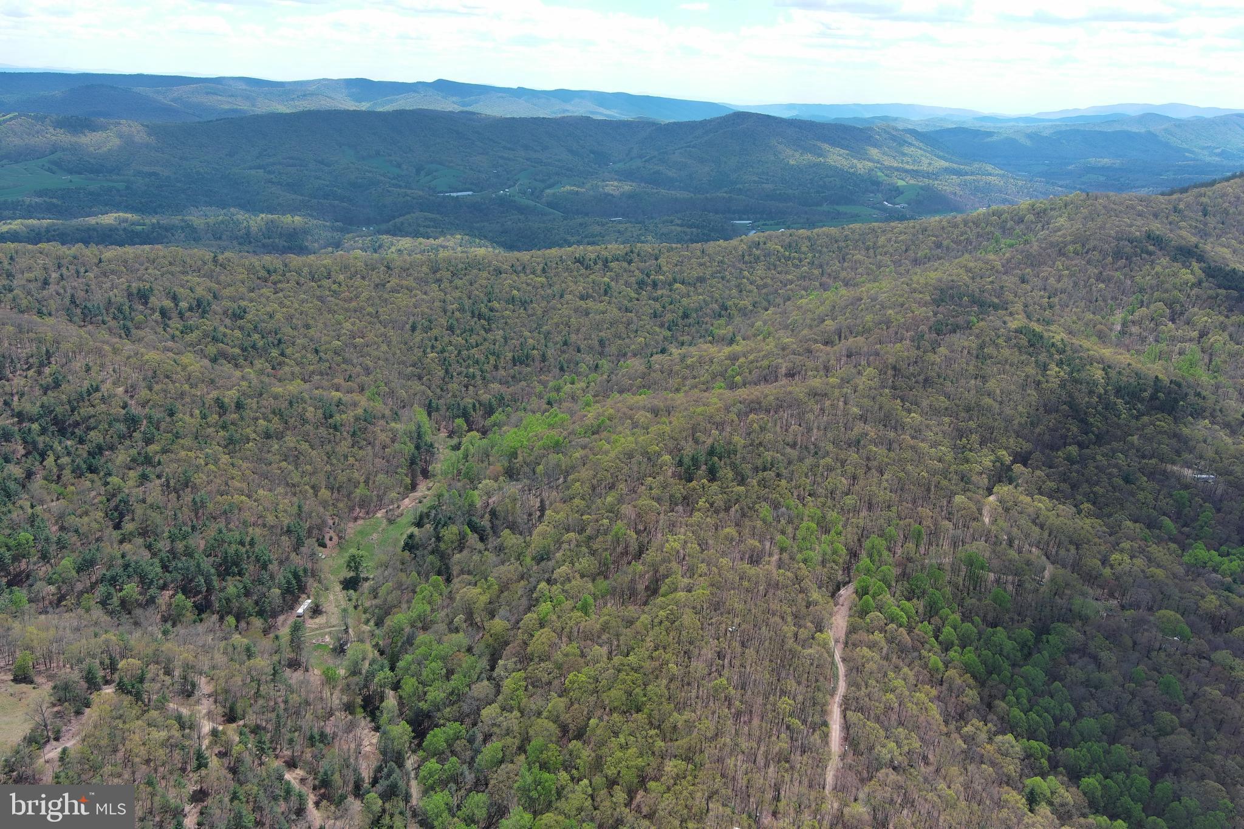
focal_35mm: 29
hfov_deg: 63.7
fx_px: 1002
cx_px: 622
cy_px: 414
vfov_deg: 45.0
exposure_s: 1/936
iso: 100
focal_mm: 10.57
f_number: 2.8
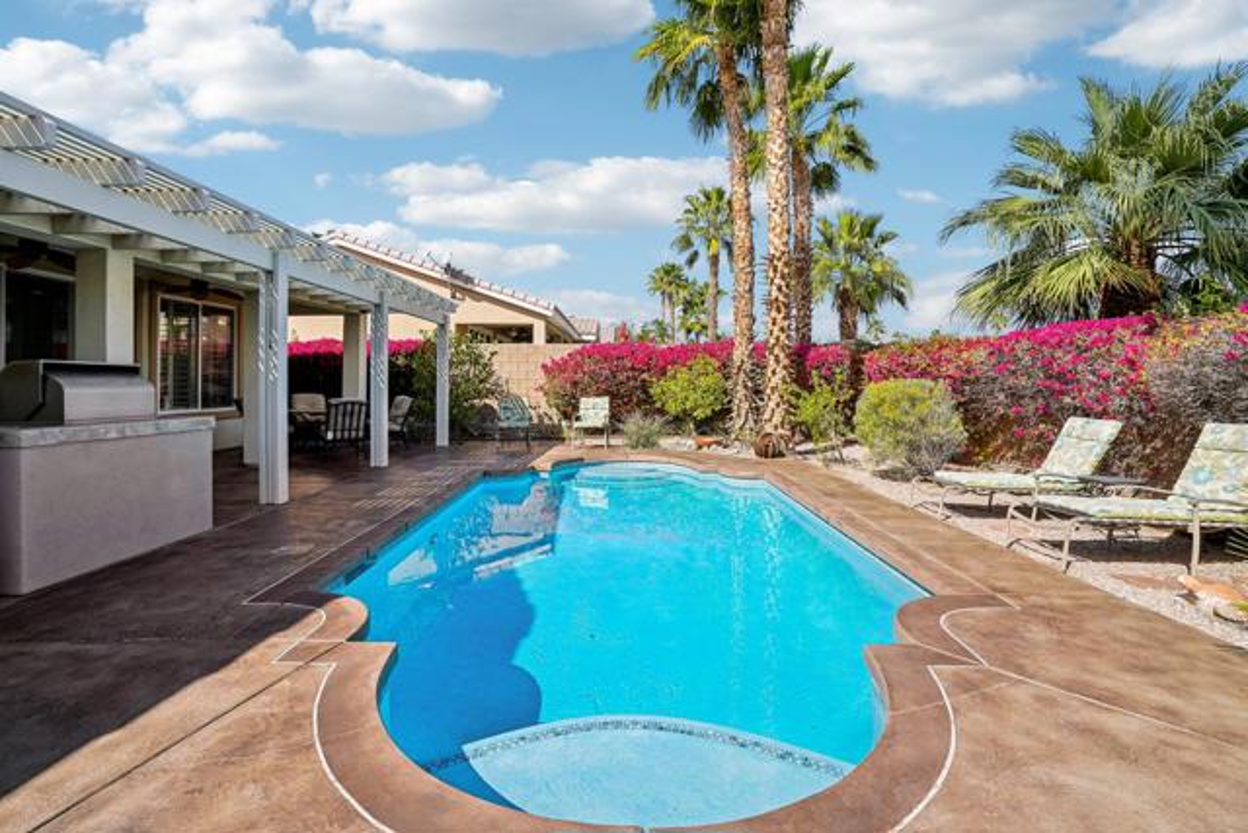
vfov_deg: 73.8
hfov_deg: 96.7
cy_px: 416
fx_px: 555
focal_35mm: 16
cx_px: 624
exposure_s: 1/400
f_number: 8
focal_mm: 16
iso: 100
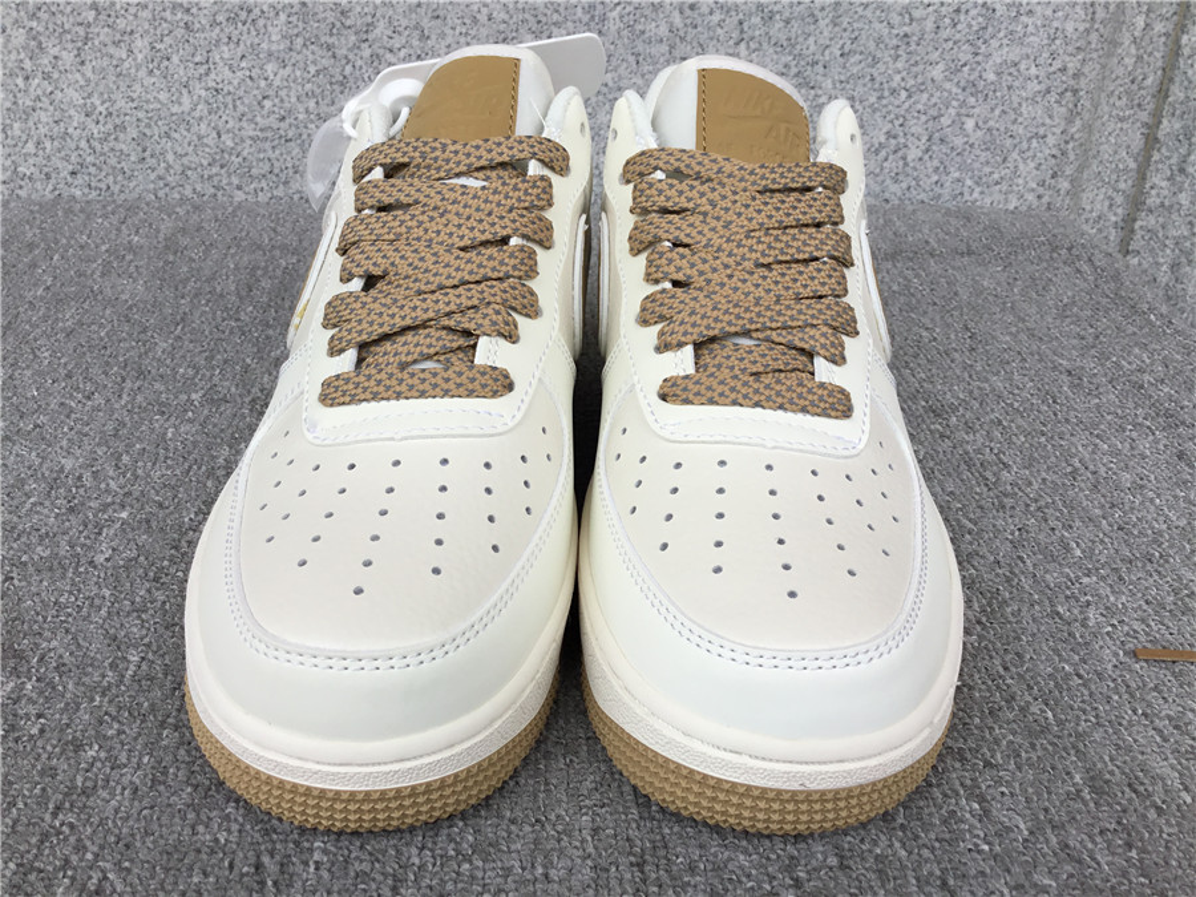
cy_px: 448
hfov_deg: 58.4
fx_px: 1071
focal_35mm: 31
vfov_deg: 45.4
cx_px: 598
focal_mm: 3.3
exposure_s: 1/306
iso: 25
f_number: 2.4
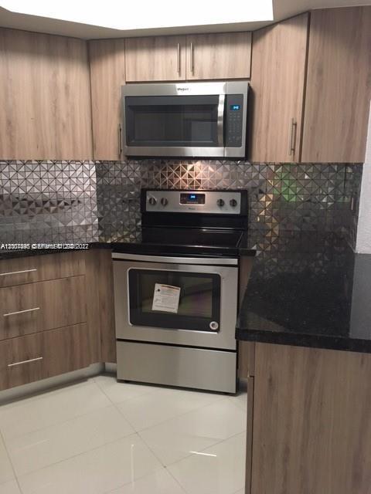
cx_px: 186
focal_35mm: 29
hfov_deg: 48.2
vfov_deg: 61.7
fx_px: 414
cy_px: 247
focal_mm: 4.15
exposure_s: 1/24
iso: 200
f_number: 2.2
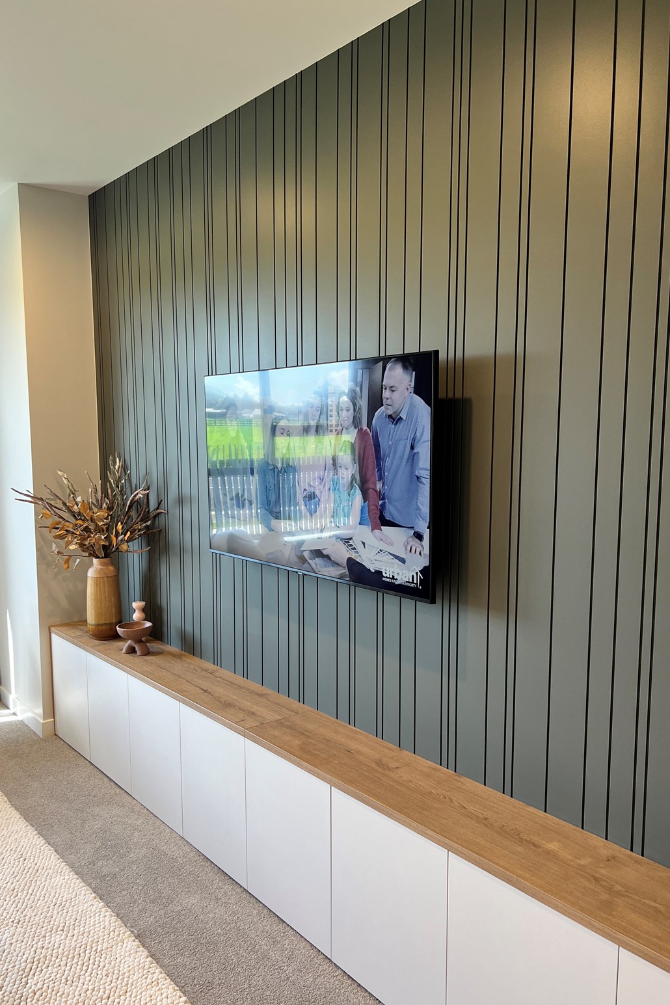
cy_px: 516
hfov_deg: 46.3
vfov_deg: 65.5
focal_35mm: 28
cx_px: 299
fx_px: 782
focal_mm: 5.7
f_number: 1.5
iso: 80
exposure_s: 1/100
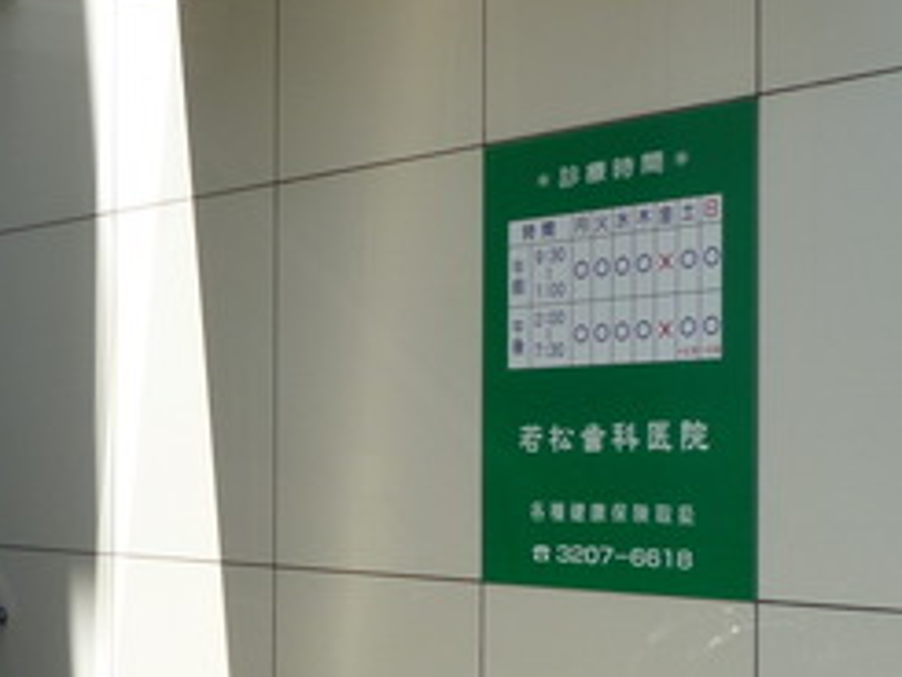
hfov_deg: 24.5
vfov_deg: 19.3
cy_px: 460
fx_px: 1981
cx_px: 7
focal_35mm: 76
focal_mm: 4.4
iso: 80
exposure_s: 1/320
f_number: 2.8
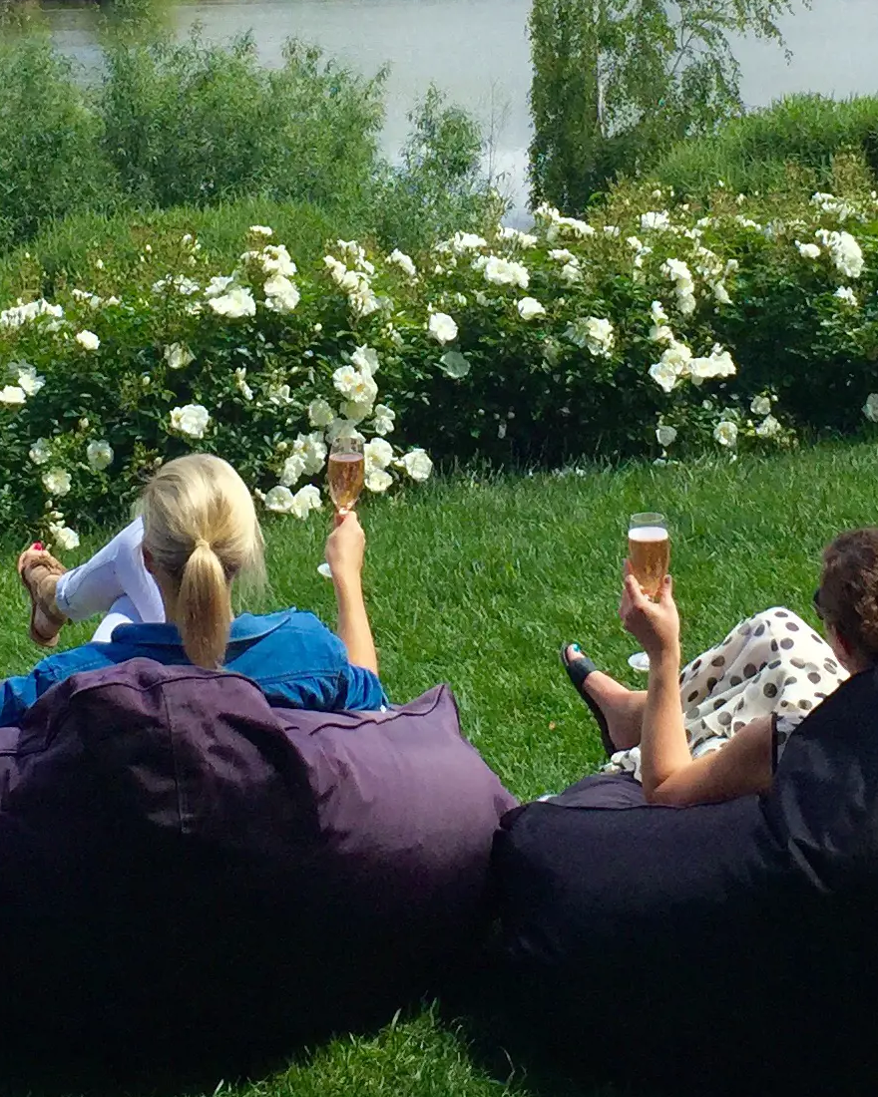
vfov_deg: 22.5
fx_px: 2728
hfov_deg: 18.3
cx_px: 461
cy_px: 247
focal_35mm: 84
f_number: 2.2
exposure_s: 1/2326
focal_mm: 4.15
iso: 32
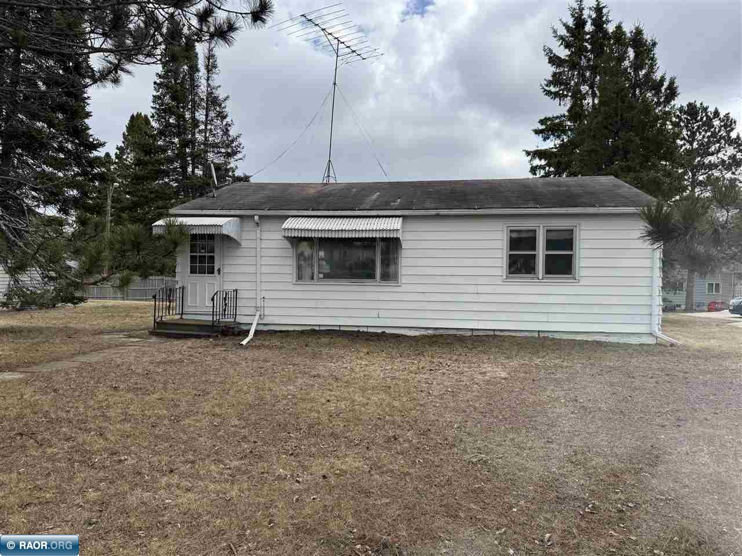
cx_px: 371
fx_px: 514
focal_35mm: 24
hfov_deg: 71.6
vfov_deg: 56.8
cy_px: 278
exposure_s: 1/3096
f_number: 1.78
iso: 80
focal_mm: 6.76
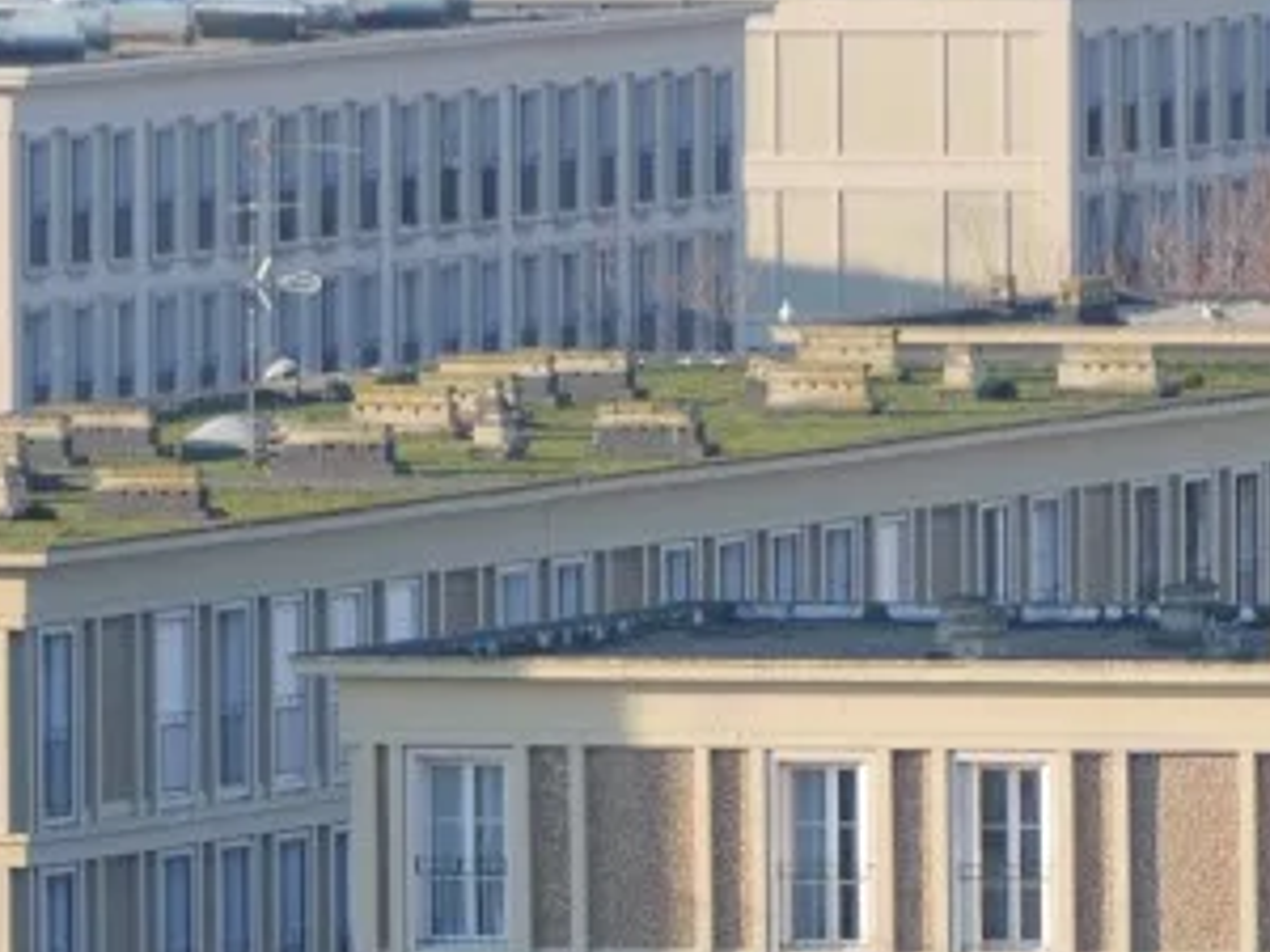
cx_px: 1262
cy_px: 1477
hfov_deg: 1.9
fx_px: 38523
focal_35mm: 1050
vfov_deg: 1.4
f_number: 5.5
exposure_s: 1/250
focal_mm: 202
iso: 160
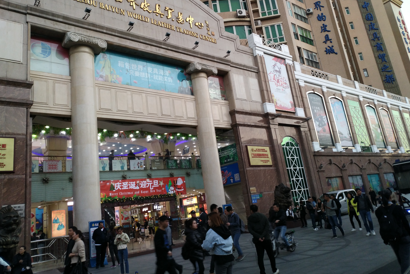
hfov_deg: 63.7
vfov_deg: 44.9
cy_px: 119
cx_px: 204
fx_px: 330
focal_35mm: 29
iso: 200
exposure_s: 1/33
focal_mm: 4.73
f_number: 2.2
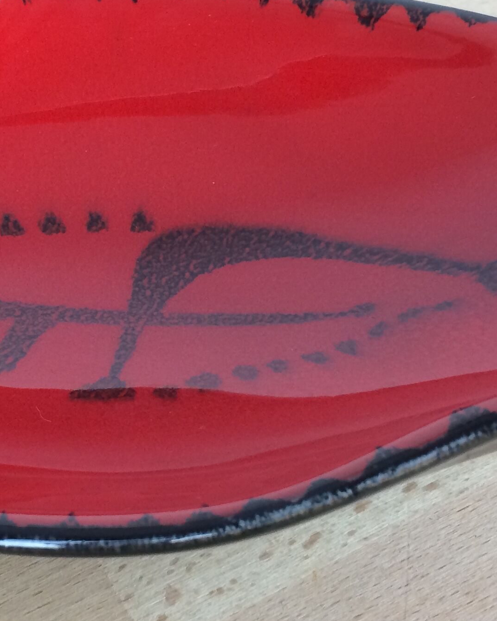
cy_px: 244
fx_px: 1269
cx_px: 103
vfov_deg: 27.4
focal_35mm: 69
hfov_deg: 21.9
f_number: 2.2
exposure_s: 1/33
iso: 50
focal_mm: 4.15
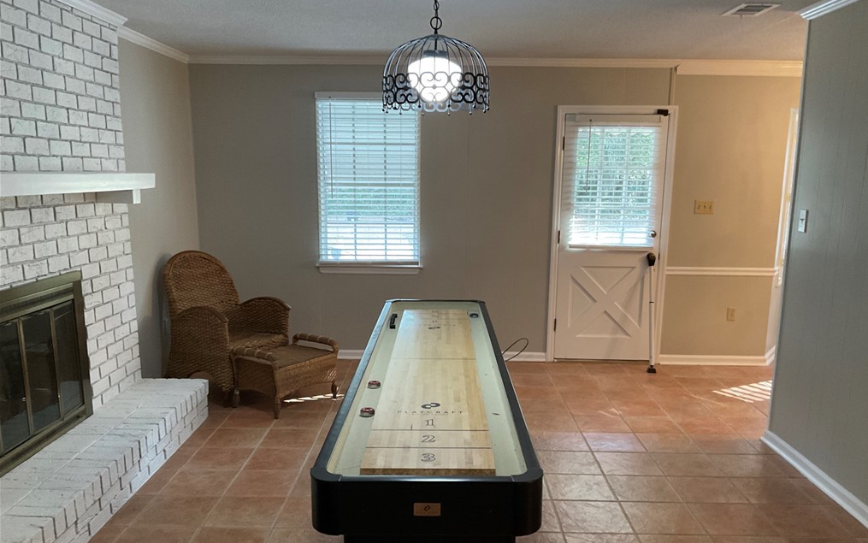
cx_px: 437
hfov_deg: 61.2
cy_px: 317
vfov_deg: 40.5
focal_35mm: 31
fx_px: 734
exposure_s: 1/60
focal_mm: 3
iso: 200
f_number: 1.8
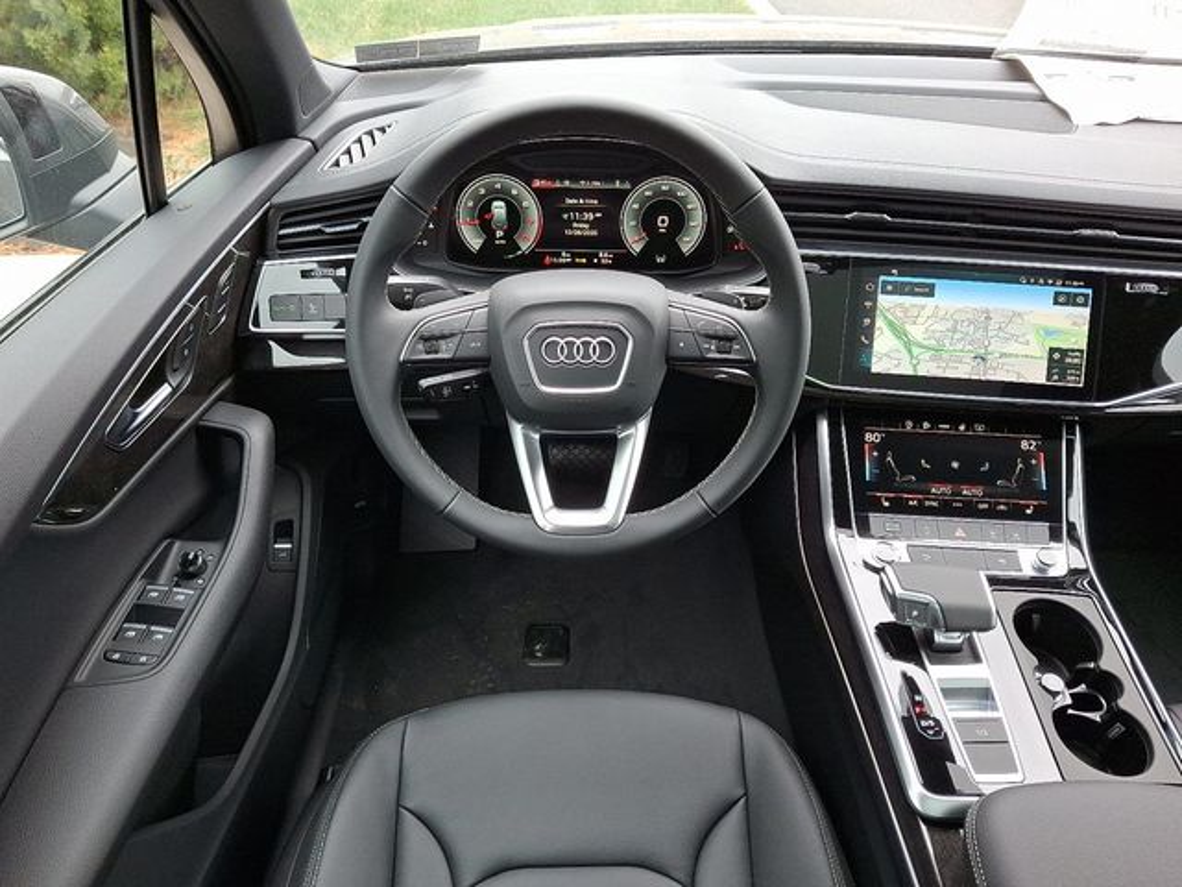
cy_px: 444
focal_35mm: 25
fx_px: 854
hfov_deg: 69.4
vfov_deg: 54.9
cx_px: 591
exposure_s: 1/120
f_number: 1.8
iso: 101
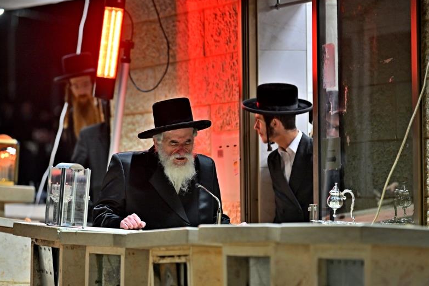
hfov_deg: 9.3
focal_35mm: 222
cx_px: 198
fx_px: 2646
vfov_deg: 6.2
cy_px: 167
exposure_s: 1/250
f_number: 2.8
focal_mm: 170
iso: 1000
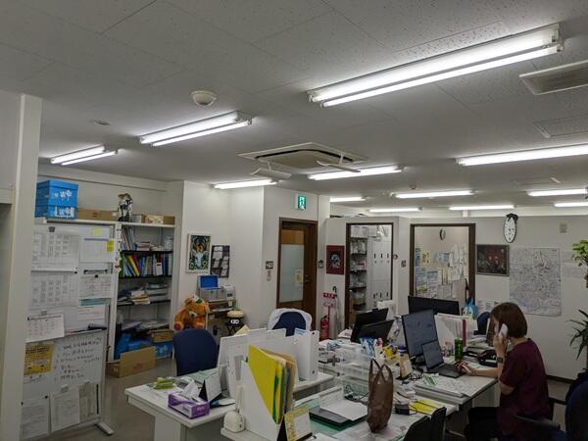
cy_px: 220
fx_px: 425
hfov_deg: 69.4
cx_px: 294
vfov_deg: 54.9
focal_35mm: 25
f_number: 1.89
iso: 66
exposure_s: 1/808
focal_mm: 5.43
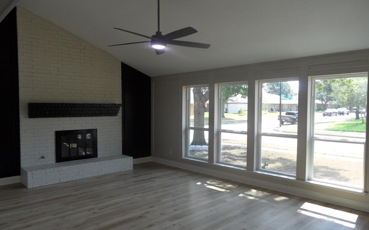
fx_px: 261
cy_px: 122
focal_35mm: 26
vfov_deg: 47.6
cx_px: 188
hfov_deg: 70.4
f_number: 3.2
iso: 80
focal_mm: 3.9
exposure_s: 1/90
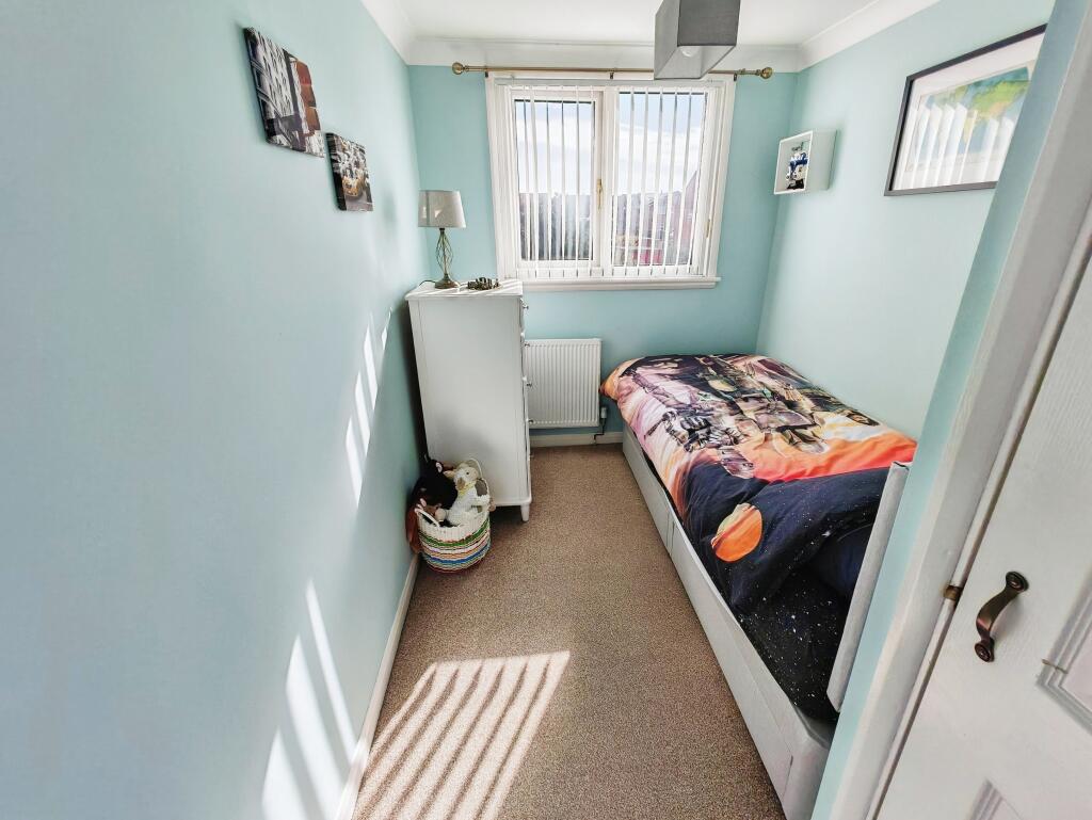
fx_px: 410
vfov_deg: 90.0
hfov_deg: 106.2
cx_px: 546
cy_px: 410
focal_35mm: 13
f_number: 2
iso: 50
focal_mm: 1.82
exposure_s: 1/290
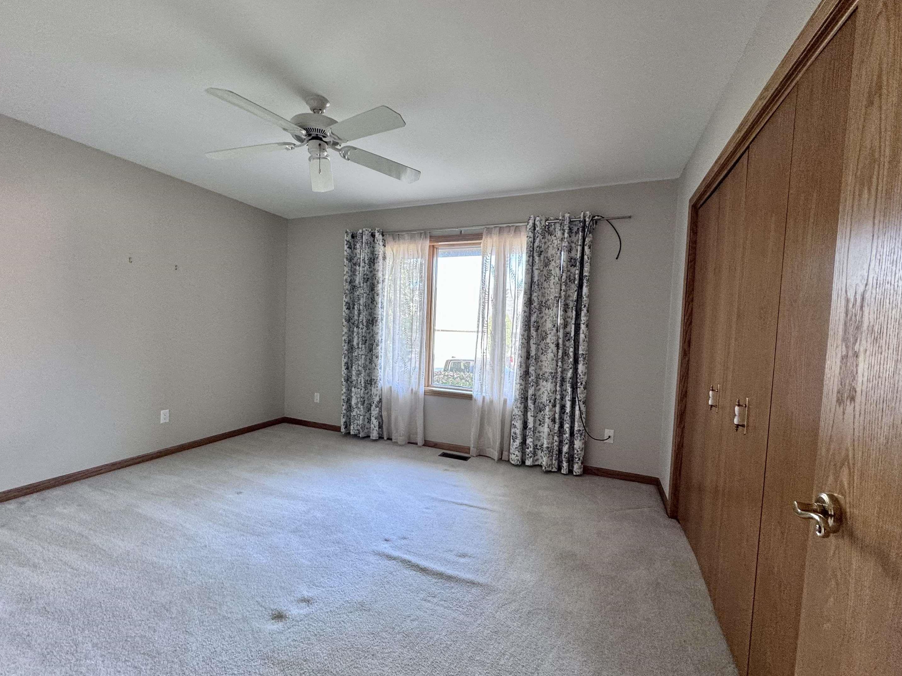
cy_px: 350
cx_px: 433
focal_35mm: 15
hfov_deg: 98.1
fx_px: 391
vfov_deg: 81.7
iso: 160
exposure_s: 1/60
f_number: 2.2
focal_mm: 2.22
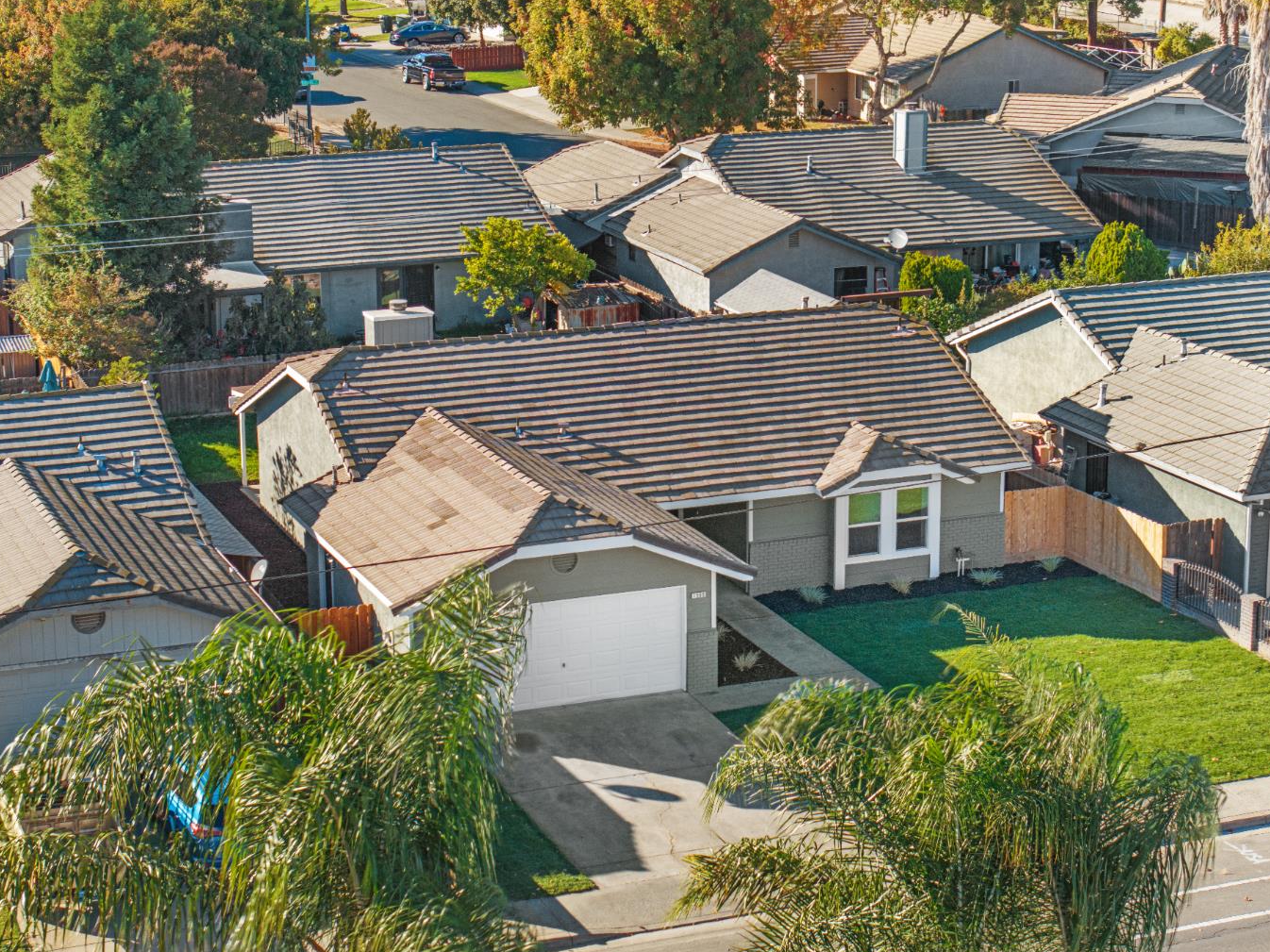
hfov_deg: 25.0
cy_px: 493
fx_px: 2861
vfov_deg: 18.9
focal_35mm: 78
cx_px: 662
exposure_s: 1/15
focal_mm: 19.35
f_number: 2.8
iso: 220
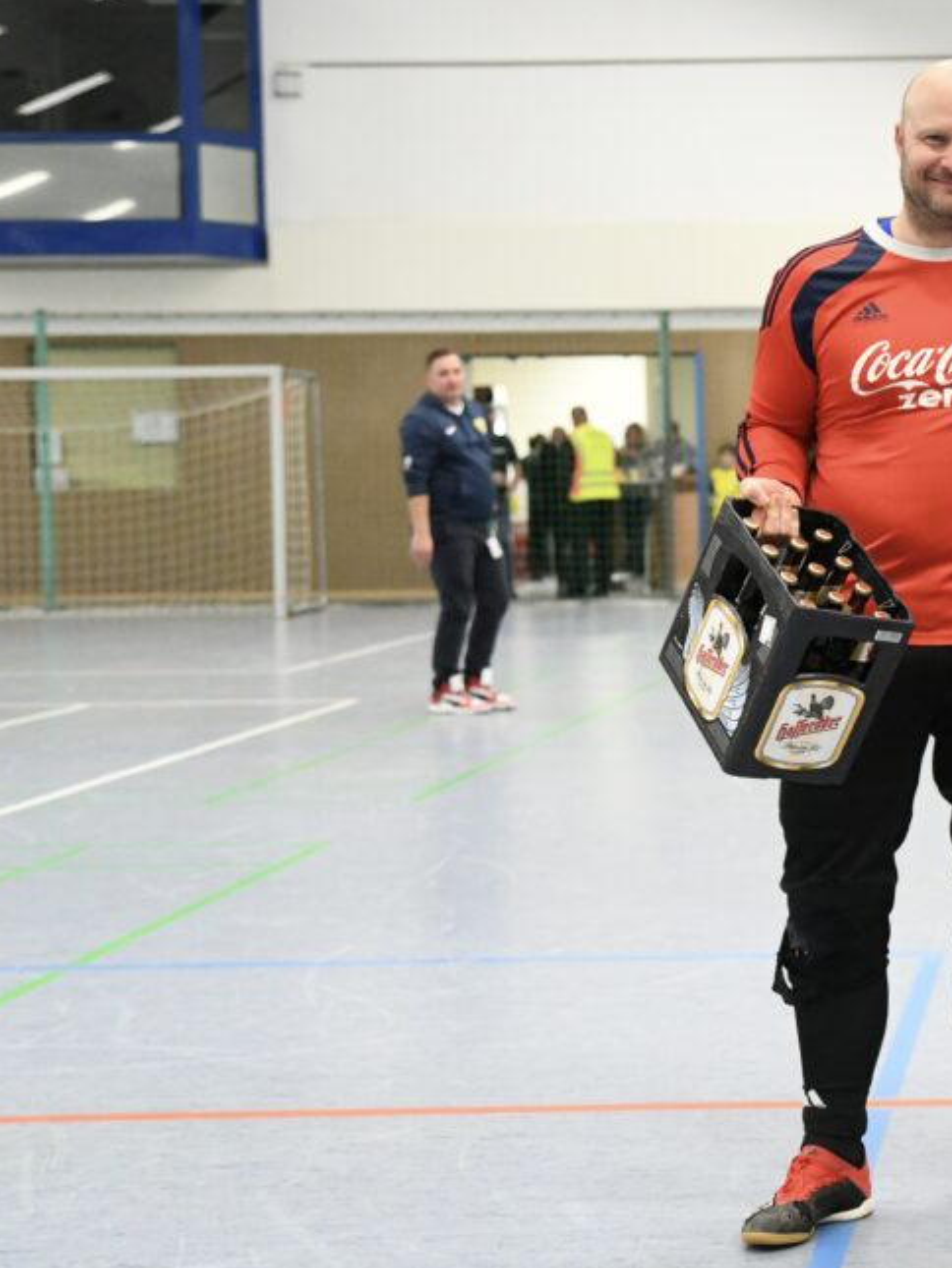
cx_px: 991
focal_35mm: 58
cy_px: 663
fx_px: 2126
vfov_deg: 33.2
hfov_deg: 23.9
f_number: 2.8
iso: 8000
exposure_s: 1/640
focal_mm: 38
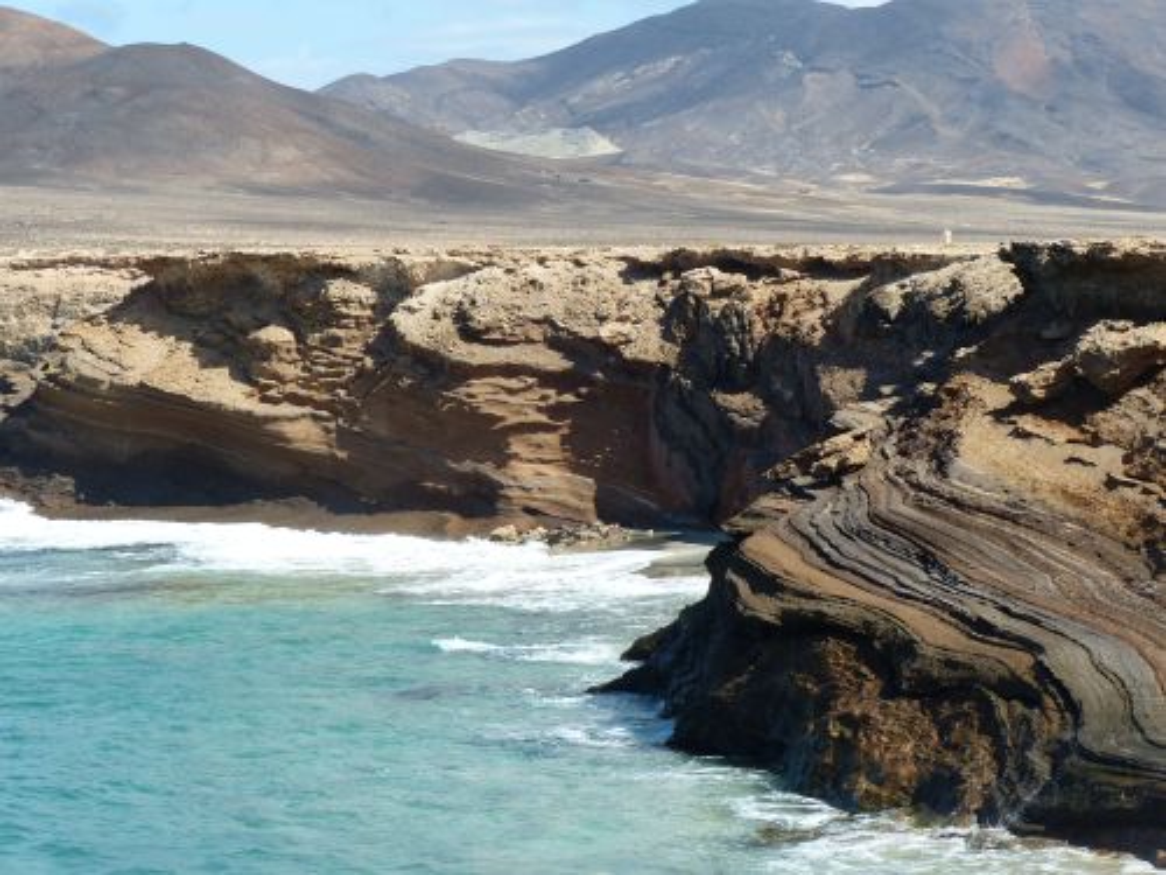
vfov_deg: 13.0
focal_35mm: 114
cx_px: 583
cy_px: 438
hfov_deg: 17.3
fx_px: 3840
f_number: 4
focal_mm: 20.5
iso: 100
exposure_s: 1/800
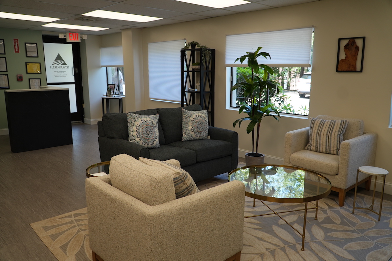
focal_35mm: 27
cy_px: 130
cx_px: 196
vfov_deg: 48.0
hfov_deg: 67.4
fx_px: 294
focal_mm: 18
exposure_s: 1/160
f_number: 4
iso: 250
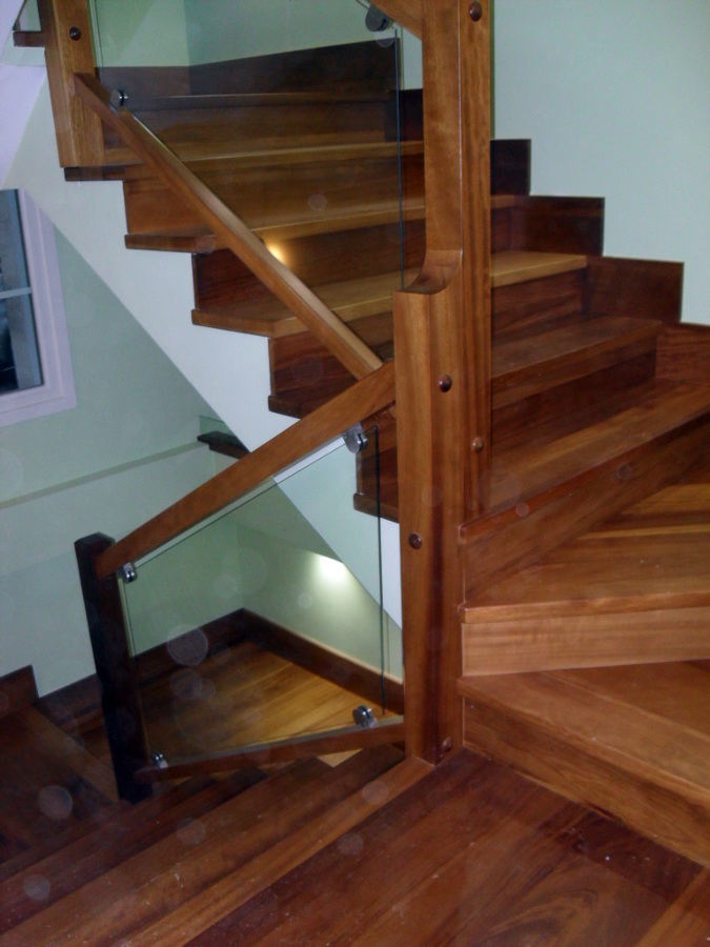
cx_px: 355
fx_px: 957
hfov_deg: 40.7
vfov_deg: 52.6
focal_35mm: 35
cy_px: 474
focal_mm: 6.2
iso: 200
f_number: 2.8
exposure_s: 1/45
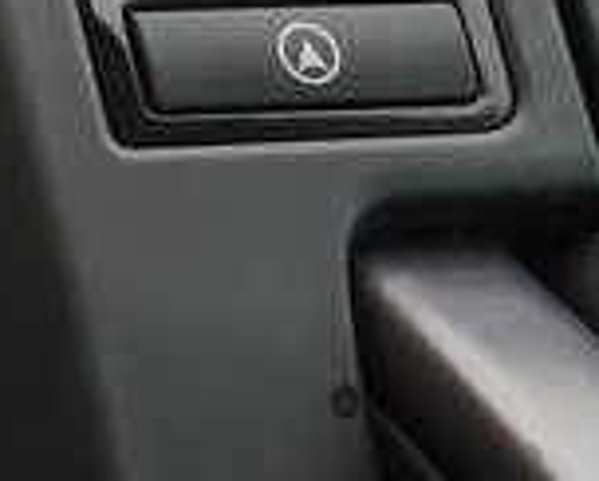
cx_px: -1123
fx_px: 4866
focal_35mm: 274
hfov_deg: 6.5
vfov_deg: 5.7
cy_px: 152
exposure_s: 1/60
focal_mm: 29
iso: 100
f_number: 6.3
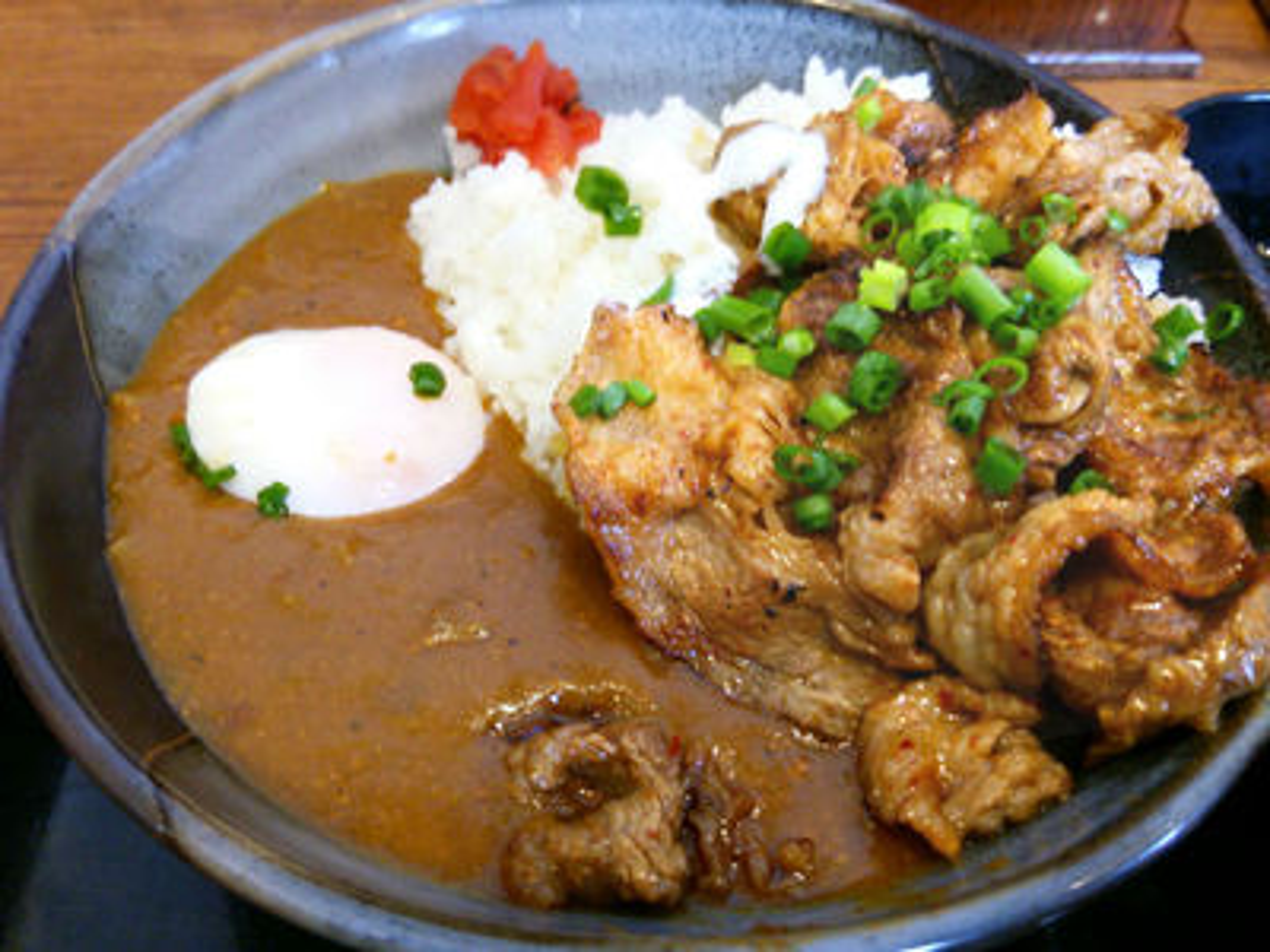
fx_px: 1101
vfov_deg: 46.8
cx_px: 635
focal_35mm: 30
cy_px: 476
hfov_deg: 60.0
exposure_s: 1/40
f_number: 1.94
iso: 160
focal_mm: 4.06
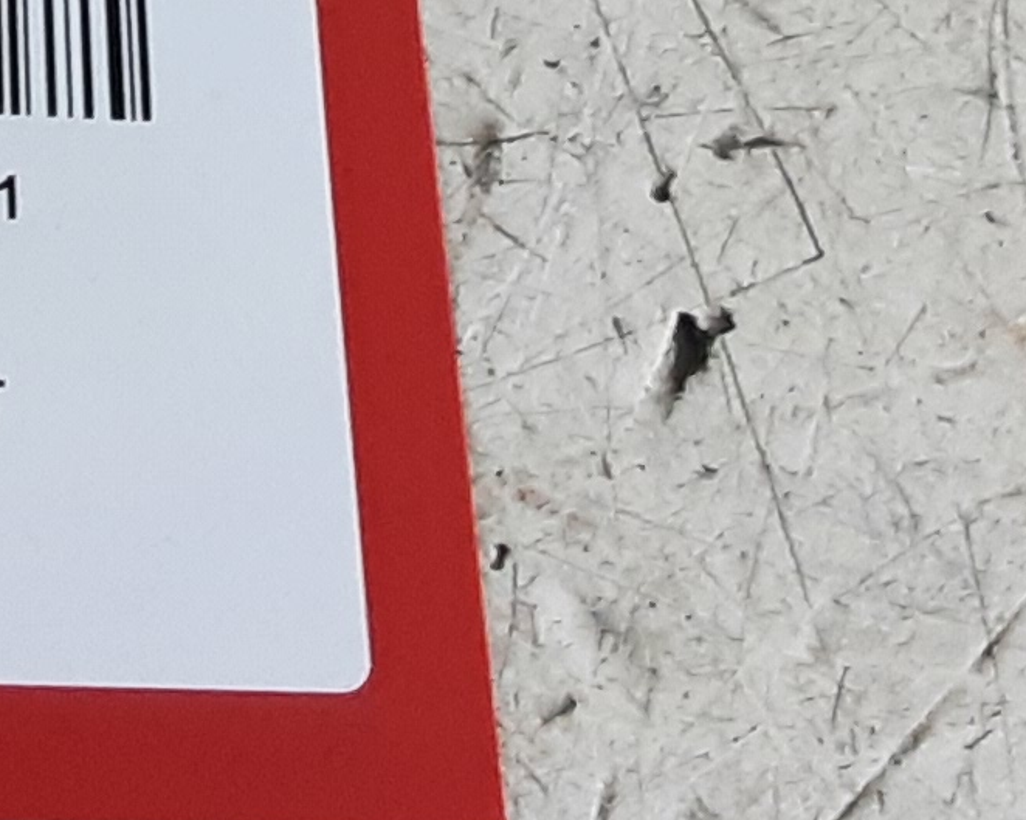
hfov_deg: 14.4
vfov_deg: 10.7
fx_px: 3946
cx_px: -183
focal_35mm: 130
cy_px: -916
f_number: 1.9
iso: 125
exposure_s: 1/50
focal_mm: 2.91
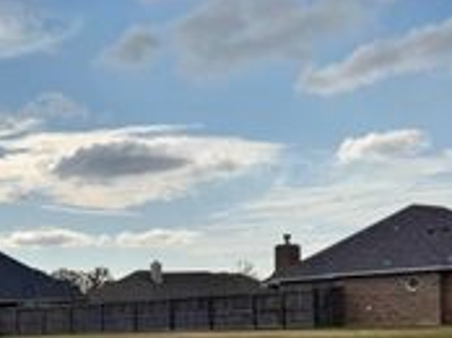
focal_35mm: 69
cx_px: -36
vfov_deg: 20.6
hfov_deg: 26.2
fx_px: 900
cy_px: 339
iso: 80
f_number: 1.78
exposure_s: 1/9091
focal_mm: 6.76
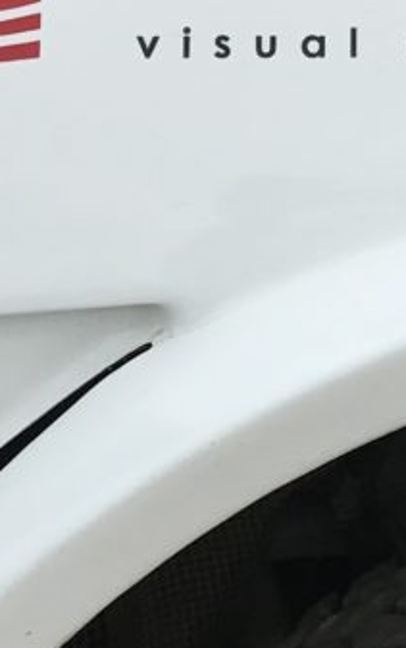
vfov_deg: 12.2
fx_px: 2988
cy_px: -92
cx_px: 856
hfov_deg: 7.4
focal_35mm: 169
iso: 20
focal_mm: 3.99
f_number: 1.8
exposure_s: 1/532
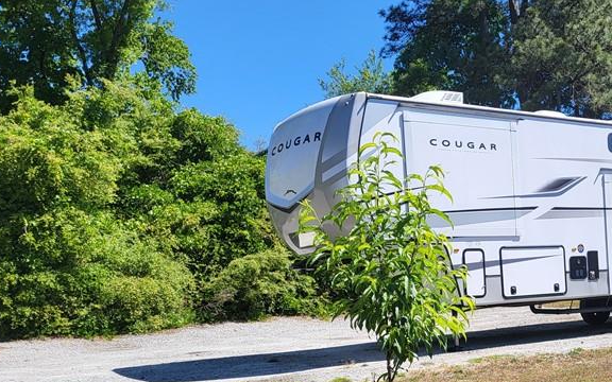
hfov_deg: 39.1
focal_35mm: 49
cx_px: 511
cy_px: 338
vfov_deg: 25.6
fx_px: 817
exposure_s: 1/1936
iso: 40
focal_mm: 5.4
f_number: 1.8
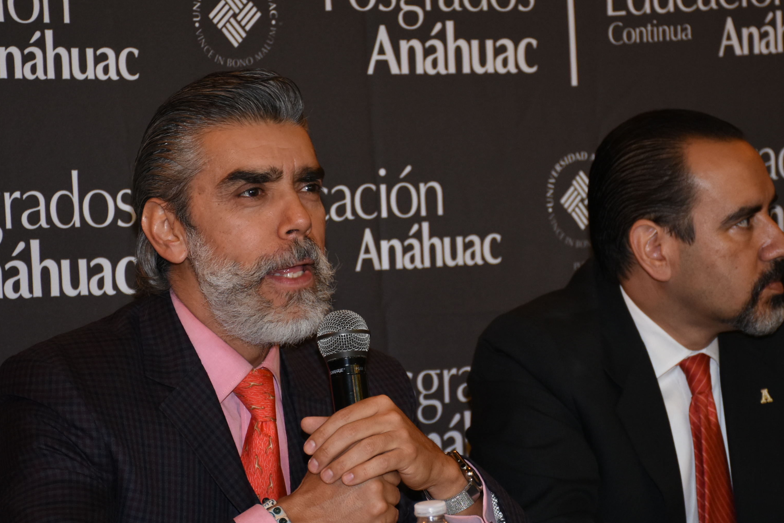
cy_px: 335
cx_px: 460
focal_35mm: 138
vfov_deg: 9.9
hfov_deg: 14.9
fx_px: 3006
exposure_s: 1/15
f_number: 5
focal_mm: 62
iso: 640
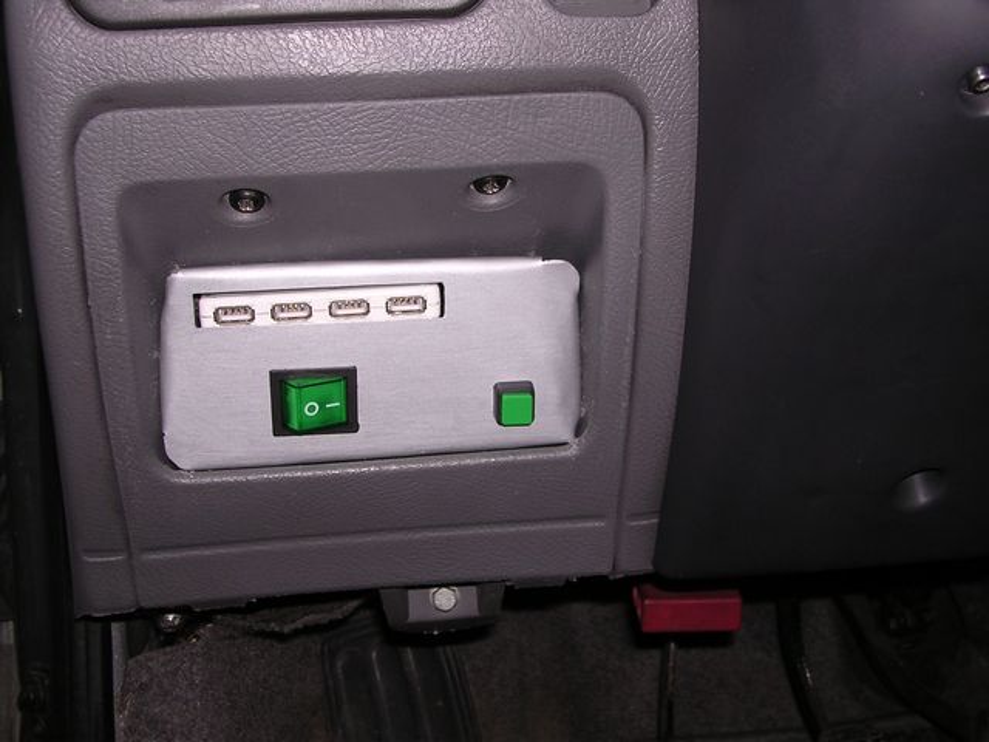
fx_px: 1171
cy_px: 371
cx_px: 494
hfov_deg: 45.8
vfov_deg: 35.1
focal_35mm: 41
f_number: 2.9
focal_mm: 6.2
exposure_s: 1/60.1
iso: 100
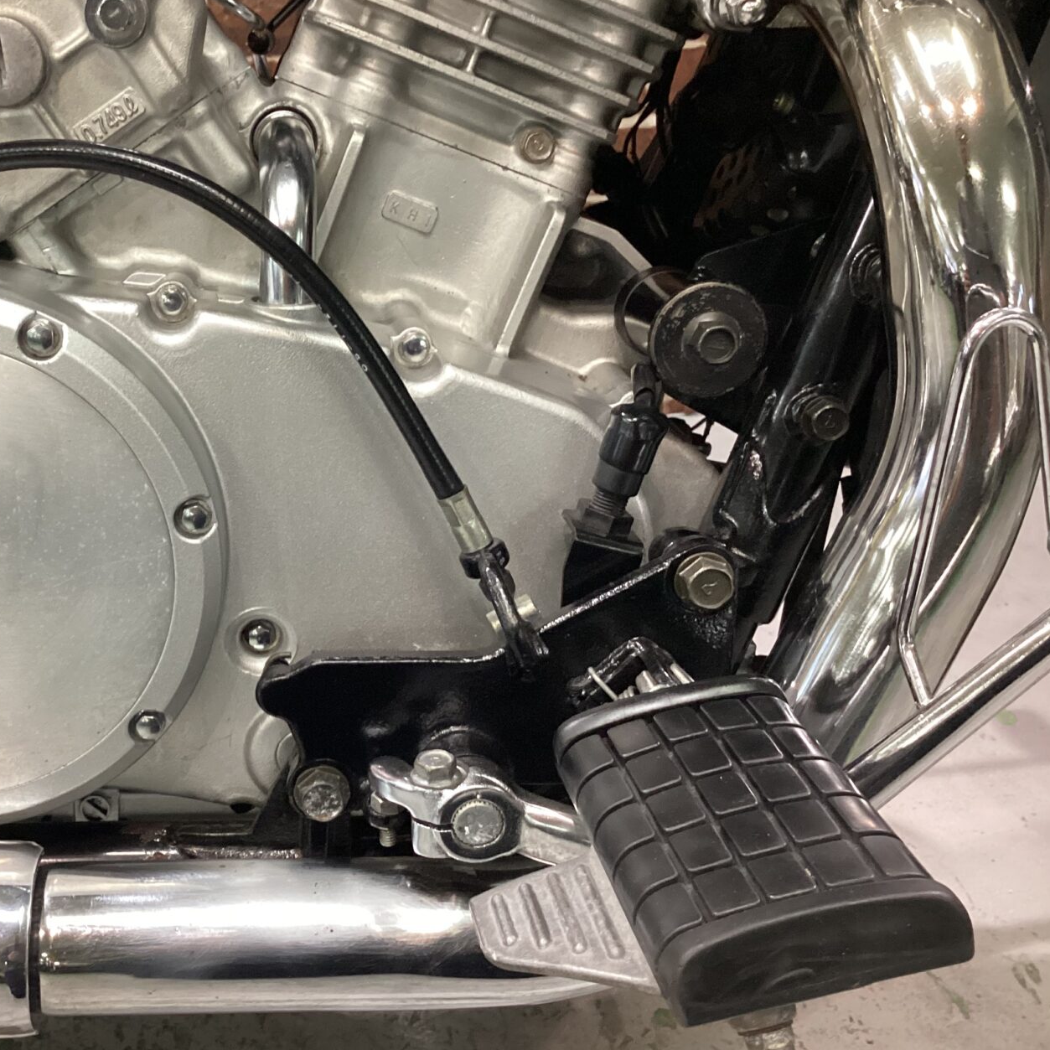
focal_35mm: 42
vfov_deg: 40.0
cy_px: 507
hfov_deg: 39.0
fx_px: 1441
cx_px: 269
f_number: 2.4
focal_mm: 3.3
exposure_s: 1/60
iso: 320
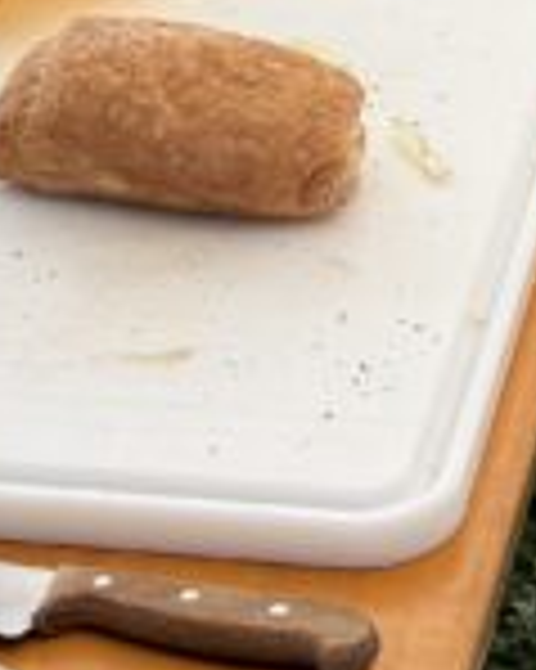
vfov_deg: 11.5
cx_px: 455
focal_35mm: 161
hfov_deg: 9.6
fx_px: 3196
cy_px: -292
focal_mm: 6.76
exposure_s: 1/1522
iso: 80
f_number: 1.78
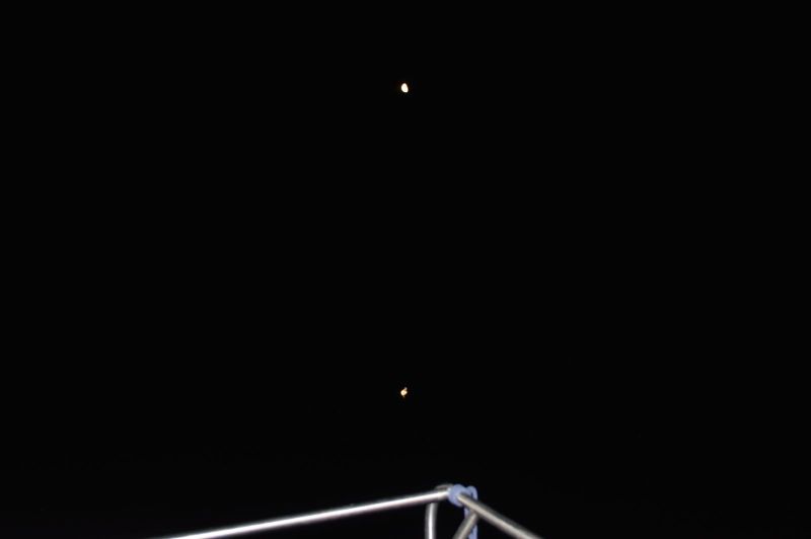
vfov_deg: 34.2
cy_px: 270
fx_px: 878
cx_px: 406
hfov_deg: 49.6
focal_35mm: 39
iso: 200
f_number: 4.2
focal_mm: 26
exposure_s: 1/30
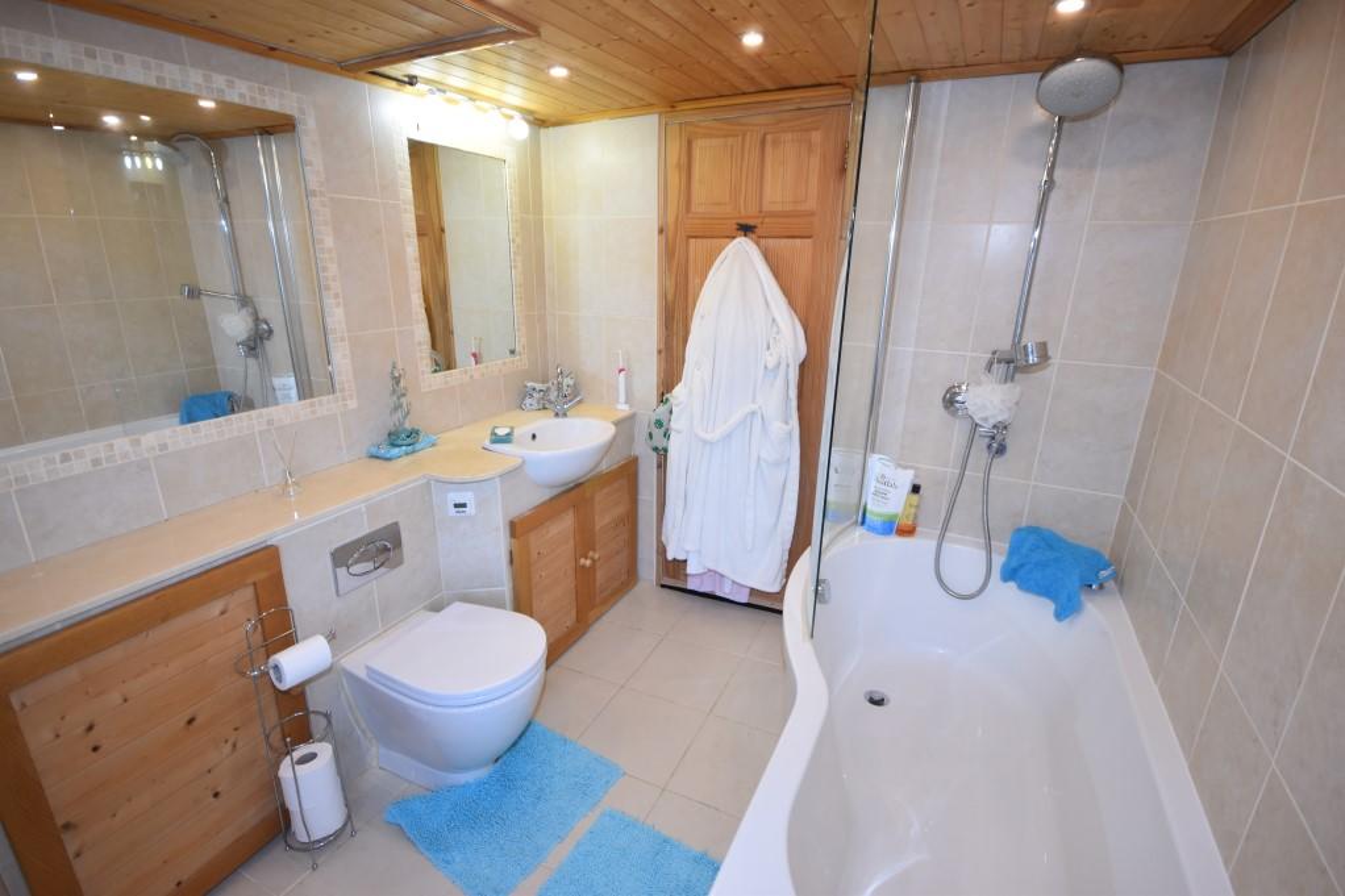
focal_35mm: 15
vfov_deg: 77.3
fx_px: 560
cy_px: 448
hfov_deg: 100.4
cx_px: 672
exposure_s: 1/60
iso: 640
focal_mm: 10
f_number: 4
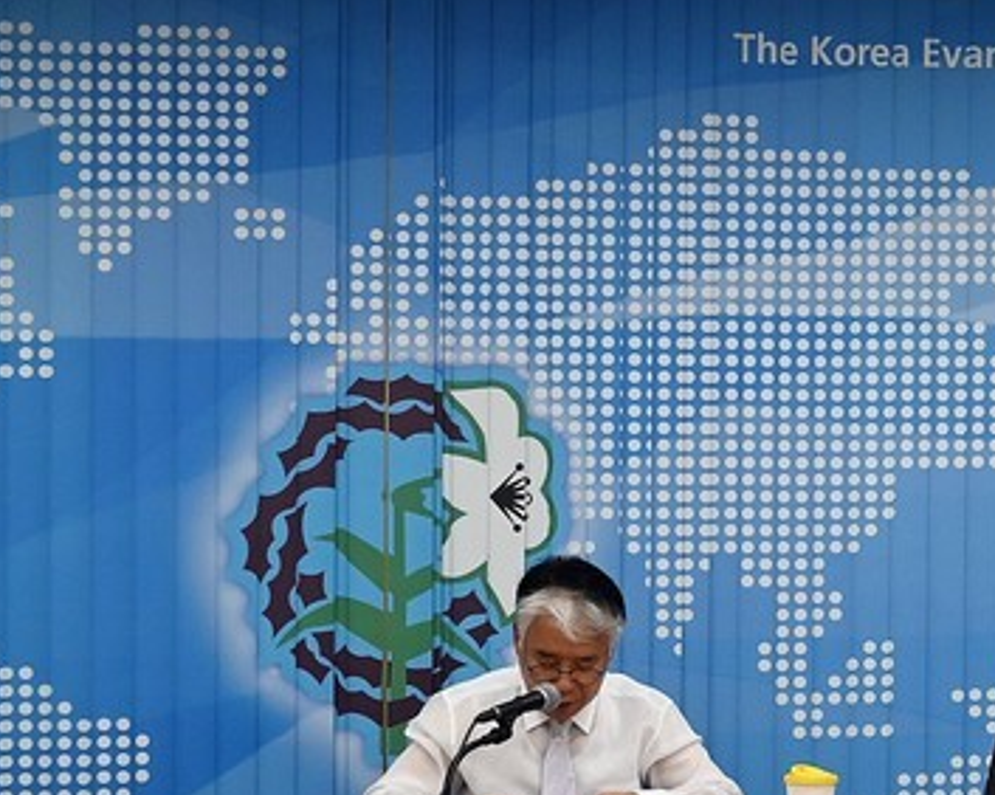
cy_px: 503
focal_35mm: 128
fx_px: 3759
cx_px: 981
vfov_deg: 12.1
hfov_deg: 14.8
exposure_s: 1/125
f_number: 4.2
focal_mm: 25
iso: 800
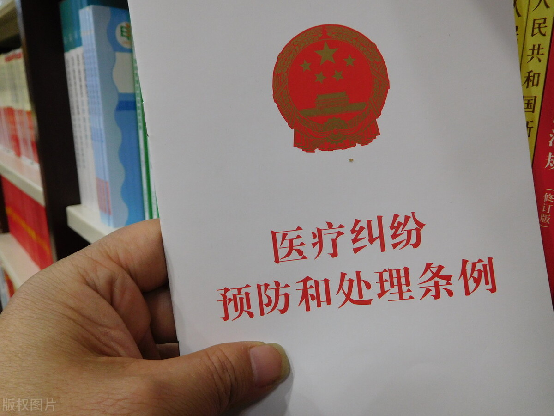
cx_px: 277
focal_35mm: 25
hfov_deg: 69.4
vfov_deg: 54.9
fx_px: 400
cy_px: 208
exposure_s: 1/30
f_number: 3.4
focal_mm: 4.5
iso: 250
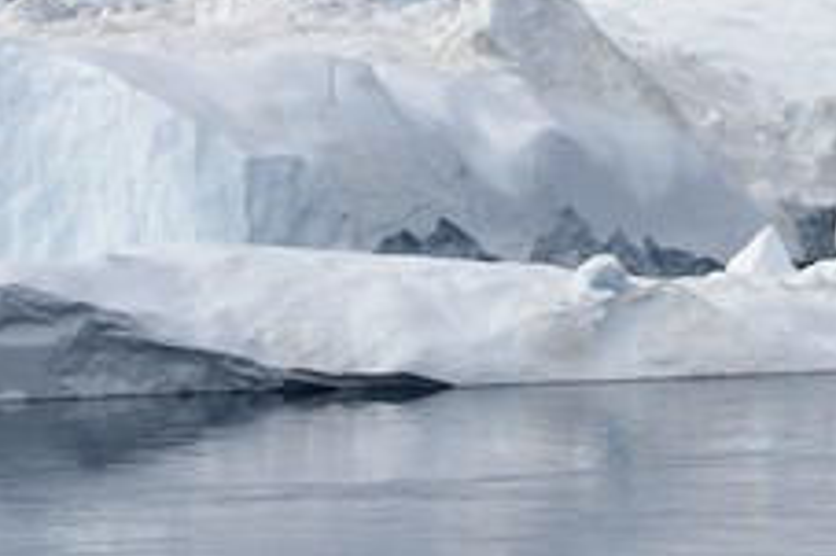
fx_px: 11440
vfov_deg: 2.8
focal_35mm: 493
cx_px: 2847
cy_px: 729
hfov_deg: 4.0
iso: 400
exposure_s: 1/320
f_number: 16
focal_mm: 70
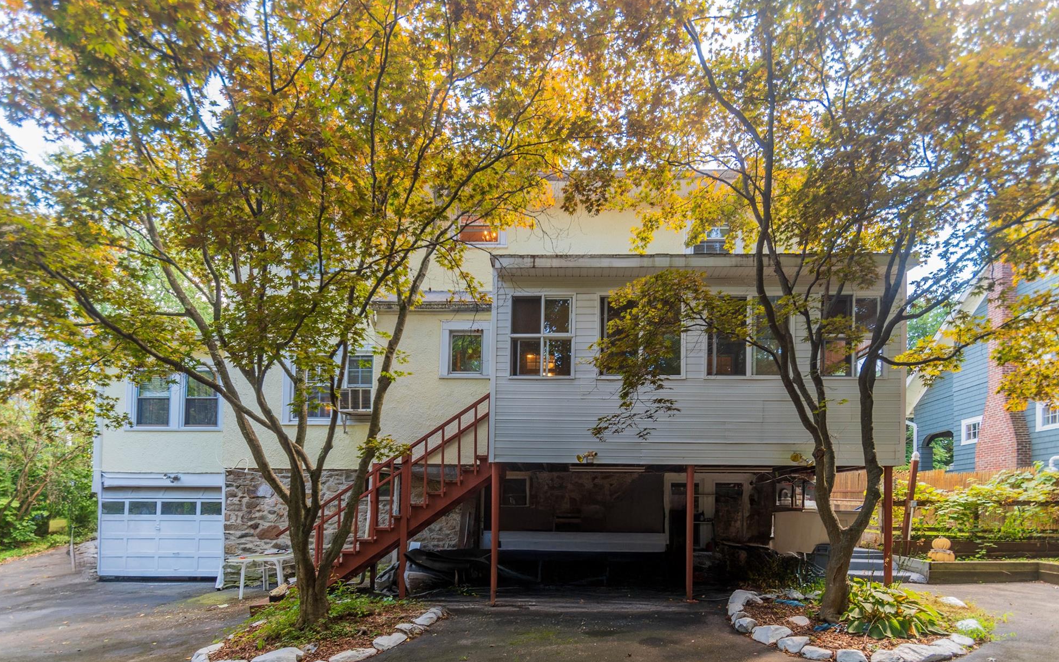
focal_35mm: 16
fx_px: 462
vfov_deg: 71.0
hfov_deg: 97.8
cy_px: 367
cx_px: 548
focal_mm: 10
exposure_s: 1/50
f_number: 3.5
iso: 100
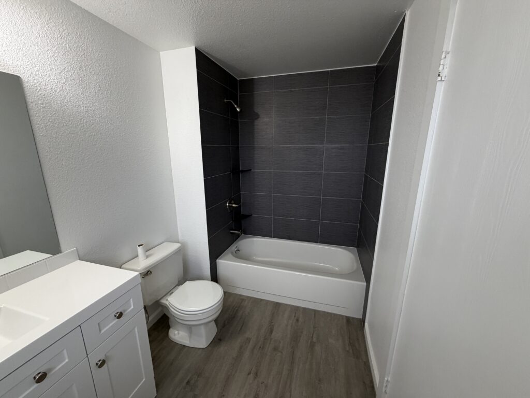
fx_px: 214
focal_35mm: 14
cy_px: 199
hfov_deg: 102.1
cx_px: 265
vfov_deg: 85.7
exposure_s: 1/120
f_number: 2.2
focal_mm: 2.22
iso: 250
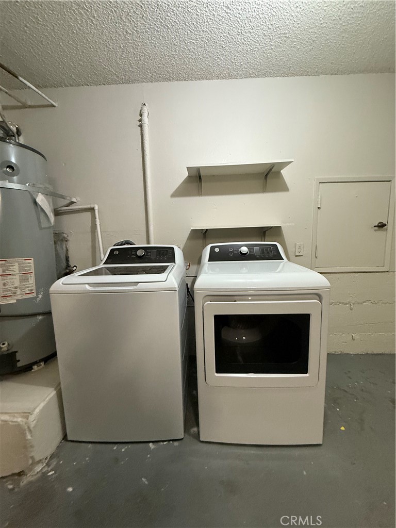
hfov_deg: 85.7
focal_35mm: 14
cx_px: 198
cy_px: 264
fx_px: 214
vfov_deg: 102.1
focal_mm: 2.22
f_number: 2.2
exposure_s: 1/60
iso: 500
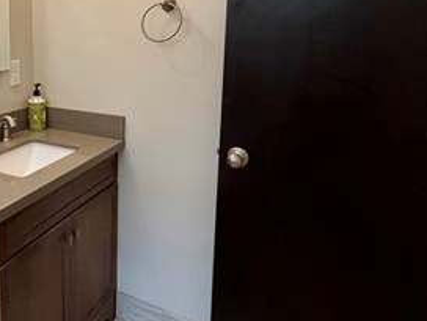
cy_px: 82
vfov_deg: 41.7
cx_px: 61
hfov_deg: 50.5
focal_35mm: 33
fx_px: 407
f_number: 2.2
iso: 250
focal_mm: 2.22
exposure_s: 1/120
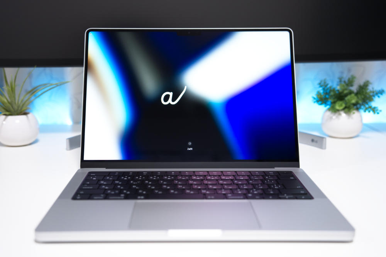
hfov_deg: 48.7
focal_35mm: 40
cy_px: 128
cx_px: 193
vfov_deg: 33.6
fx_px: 427
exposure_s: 1/100
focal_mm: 39.8
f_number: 3.2
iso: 640
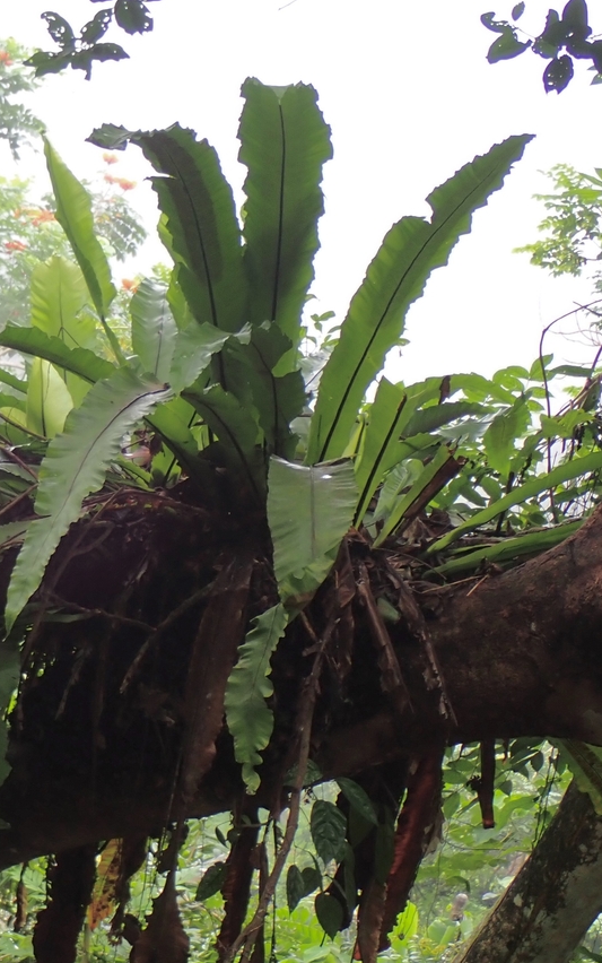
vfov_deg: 21.9
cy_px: 482
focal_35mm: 95
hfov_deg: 13.7
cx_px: 78
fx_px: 2492
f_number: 3.8
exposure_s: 1/80
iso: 200
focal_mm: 11.88
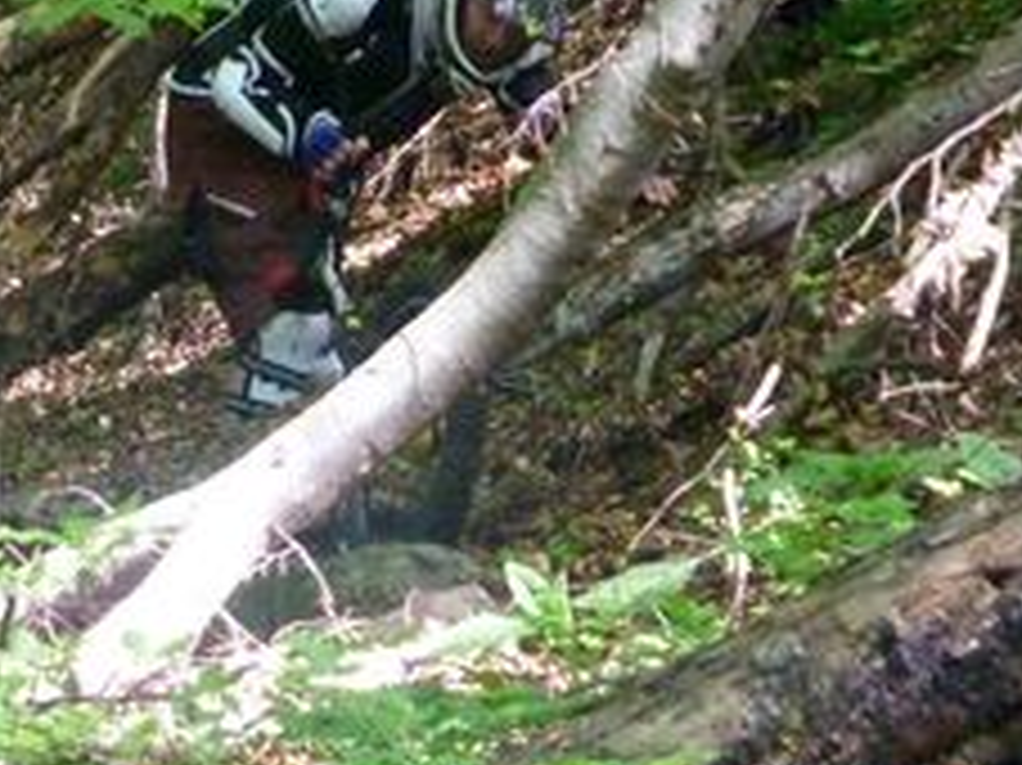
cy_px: 140
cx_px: 135
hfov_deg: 8.7
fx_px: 6669
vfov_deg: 6.6
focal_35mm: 226
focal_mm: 22.8
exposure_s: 1/60
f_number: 5.9
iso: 800
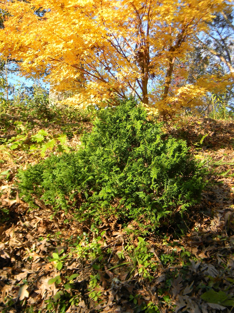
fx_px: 370
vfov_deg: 45.8
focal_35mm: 41
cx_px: 117
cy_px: 156
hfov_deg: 35.1
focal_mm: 7.3
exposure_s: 1/184
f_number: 3.8
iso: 80
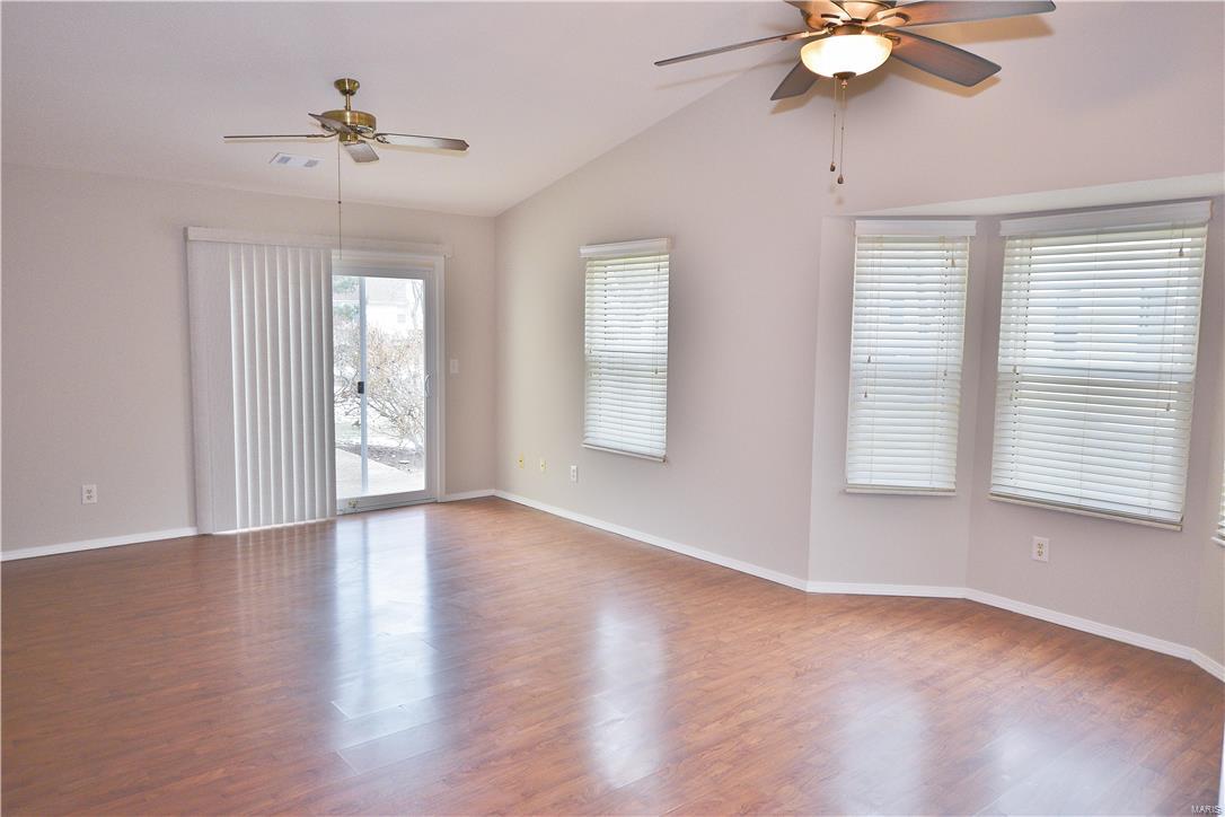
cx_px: 612
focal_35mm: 26
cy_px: 408
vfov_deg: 50.4
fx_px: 868
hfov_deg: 70.4
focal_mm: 17
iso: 400
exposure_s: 1/80
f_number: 4.5
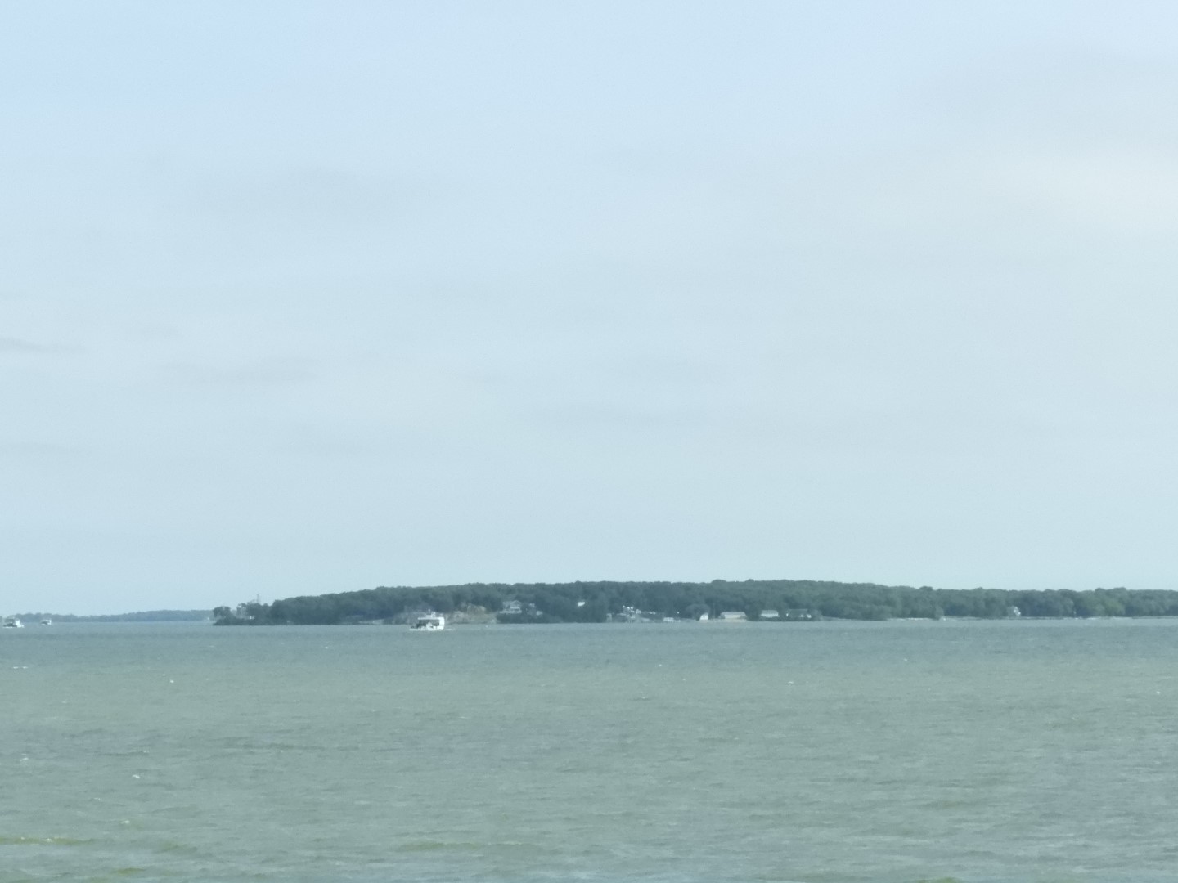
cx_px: 589
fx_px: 3914
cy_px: 442
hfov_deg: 17.1
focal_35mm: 115
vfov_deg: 12.9
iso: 1600
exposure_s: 1/3200
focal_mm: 20.6
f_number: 8
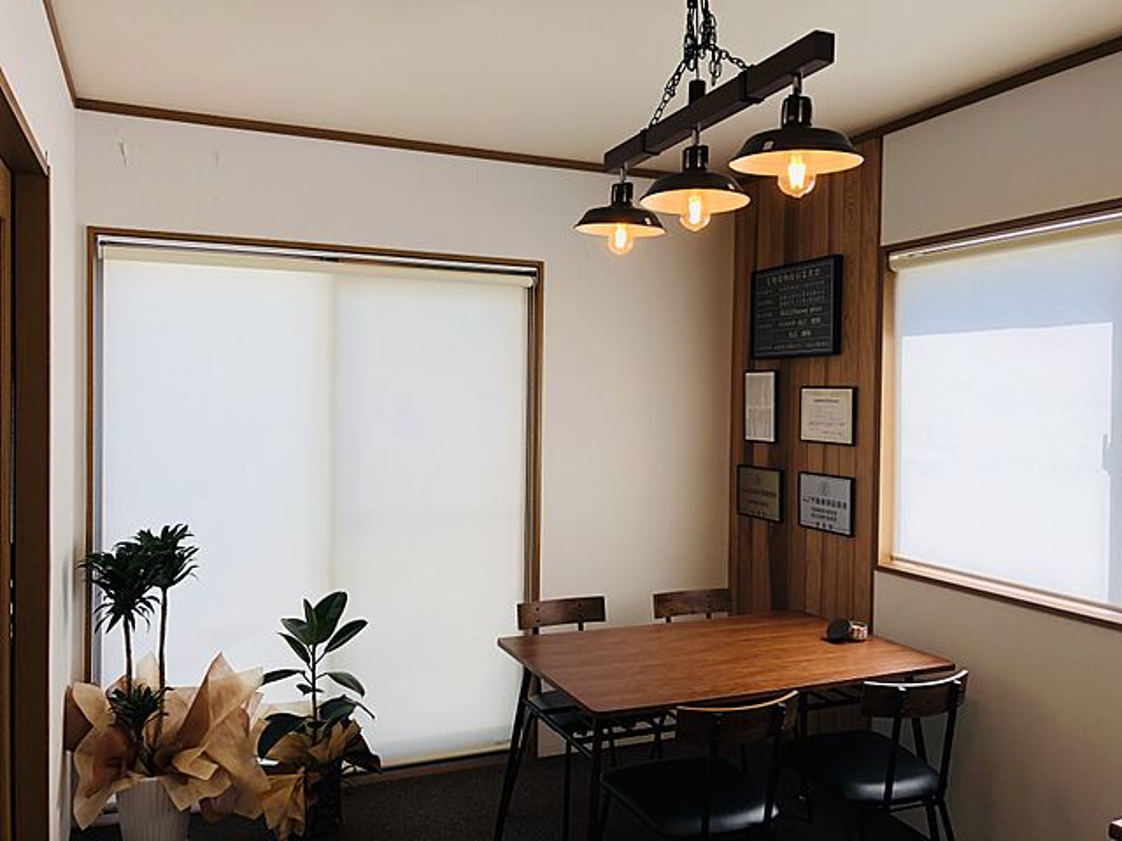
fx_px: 908
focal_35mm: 28
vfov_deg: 49.7
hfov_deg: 63.4
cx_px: 561
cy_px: 420
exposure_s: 1/173
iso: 20
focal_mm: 3.99
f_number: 1.8
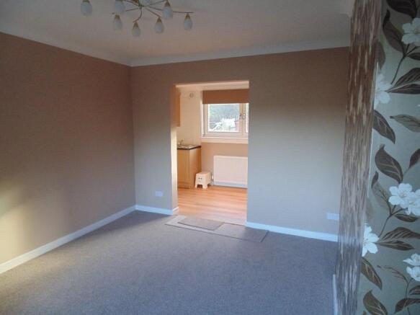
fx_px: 267
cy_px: 158
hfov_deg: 76.4
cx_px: 210
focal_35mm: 22
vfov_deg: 61.1
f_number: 3.1
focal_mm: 4
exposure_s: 1/30
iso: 200
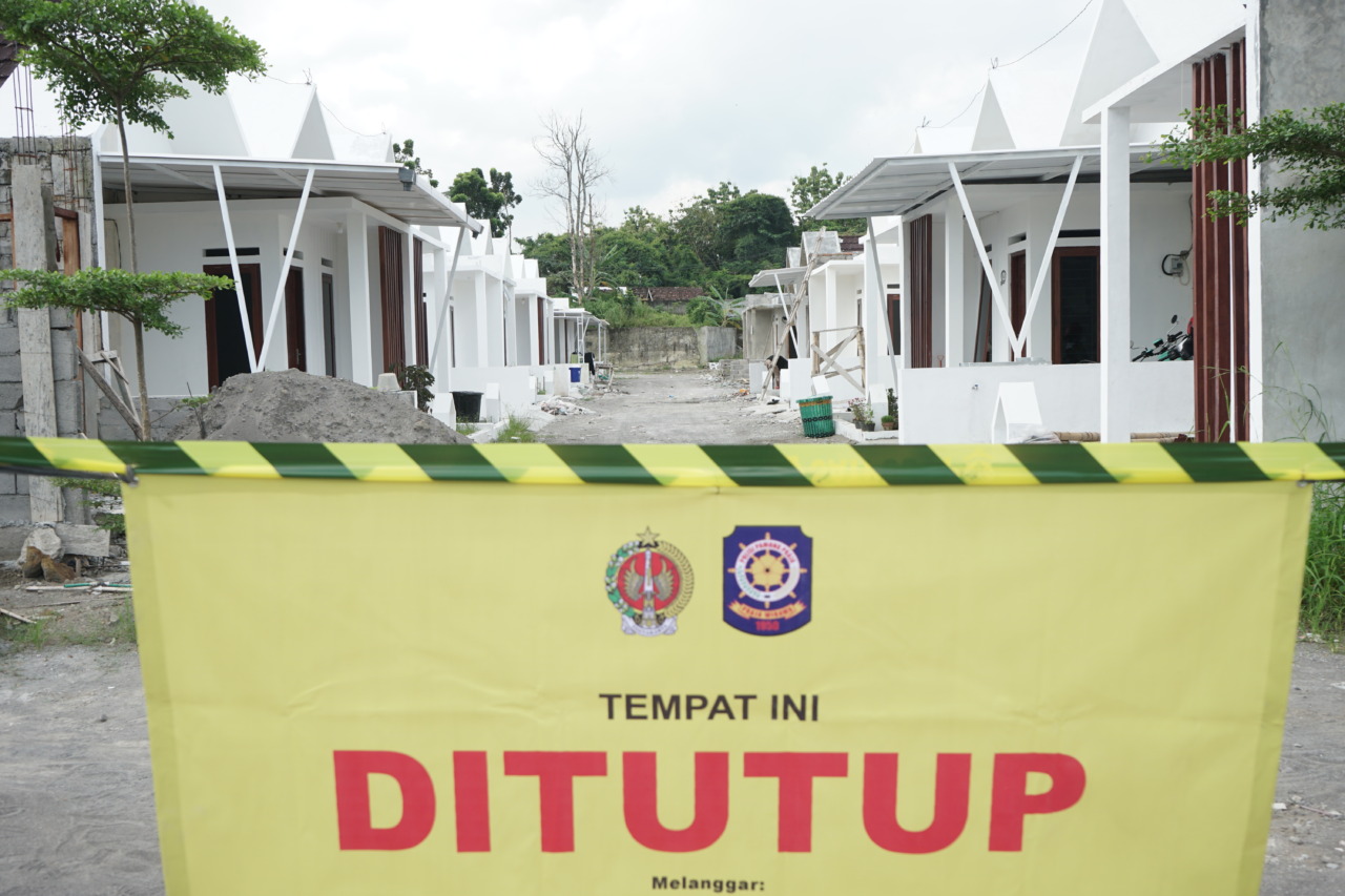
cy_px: 448
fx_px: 1382
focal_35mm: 37
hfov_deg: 51.9
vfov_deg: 35.9
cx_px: 672
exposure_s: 1/200
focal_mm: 37
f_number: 7.1
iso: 200
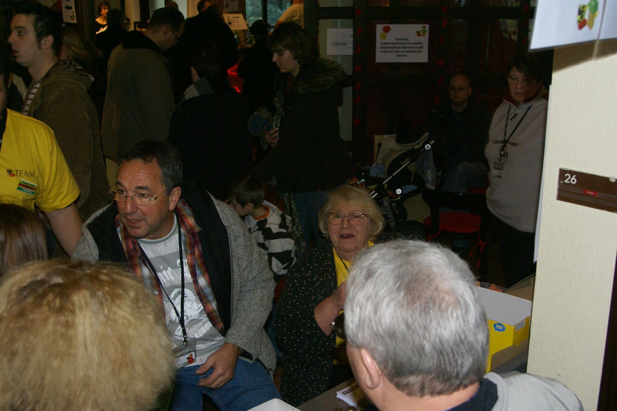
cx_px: 308
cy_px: 206
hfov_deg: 46.4
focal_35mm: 42
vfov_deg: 31.9
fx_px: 720
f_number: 5.6
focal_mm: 28
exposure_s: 1/60
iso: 400
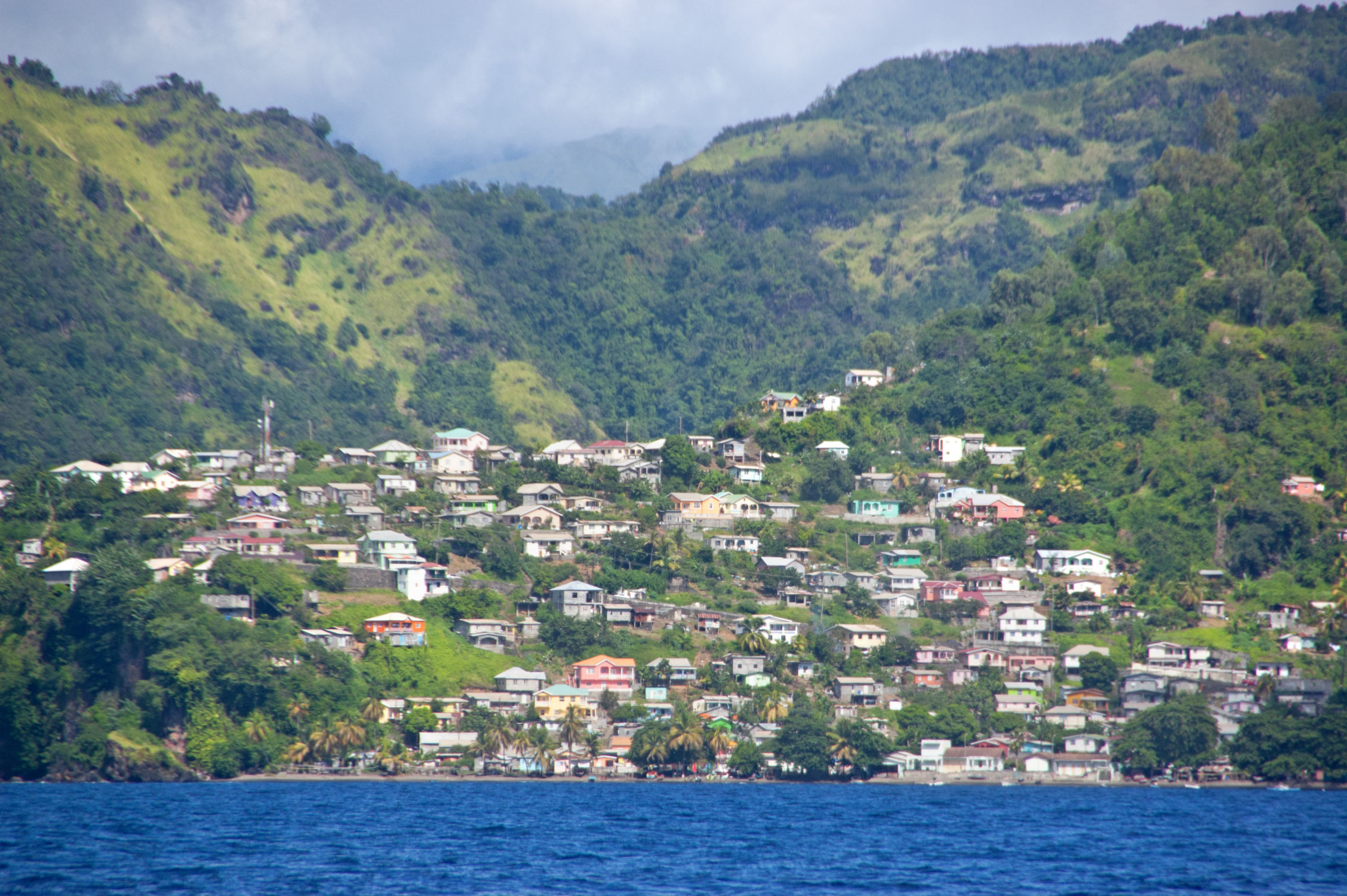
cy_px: 448
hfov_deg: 6.9
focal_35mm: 300
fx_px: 11215
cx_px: 674
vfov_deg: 4.6
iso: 400
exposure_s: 1/1600
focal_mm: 200
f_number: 6.3
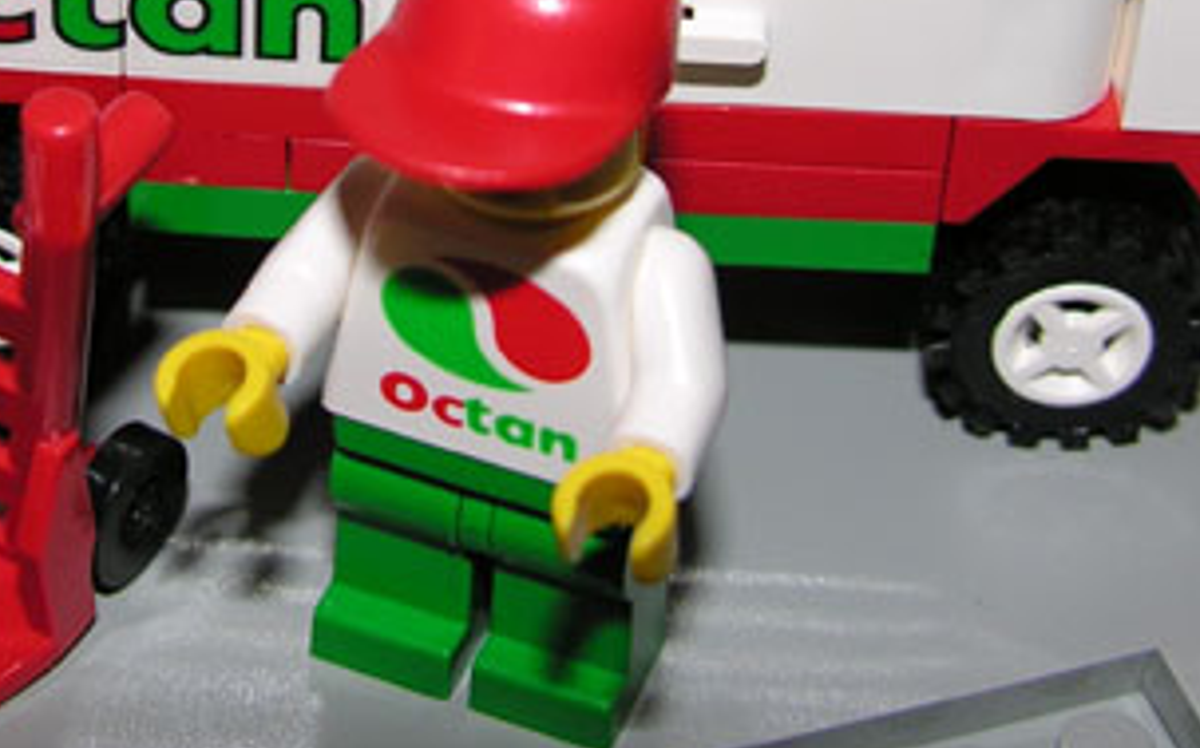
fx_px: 3203
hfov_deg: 21.1
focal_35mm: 98
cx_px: 349
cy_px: -44
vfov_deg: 13.1
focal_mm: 8.9
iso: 50
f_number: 2.8
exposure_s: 1/60.1
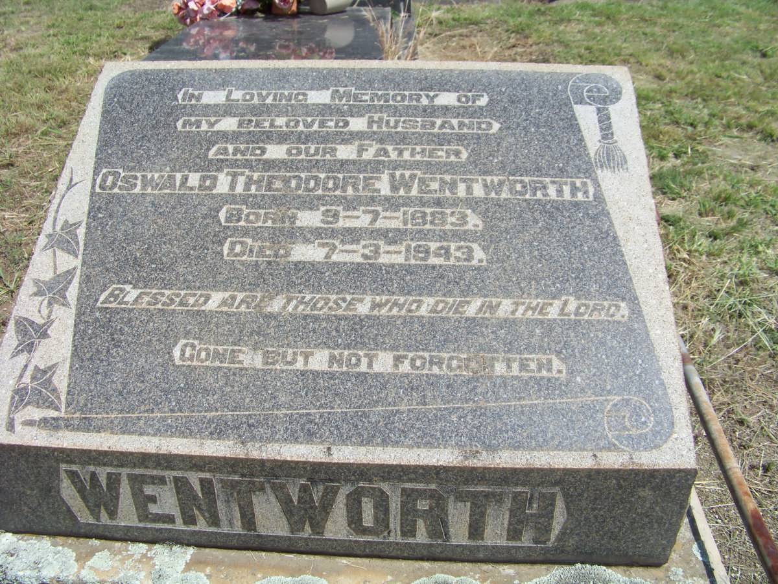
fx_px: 809
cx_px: 389
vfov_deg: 39.7
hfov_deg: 51.4
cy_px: 292
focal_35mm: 36
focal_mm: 5.85
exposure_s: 1/640
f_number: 4
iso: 64
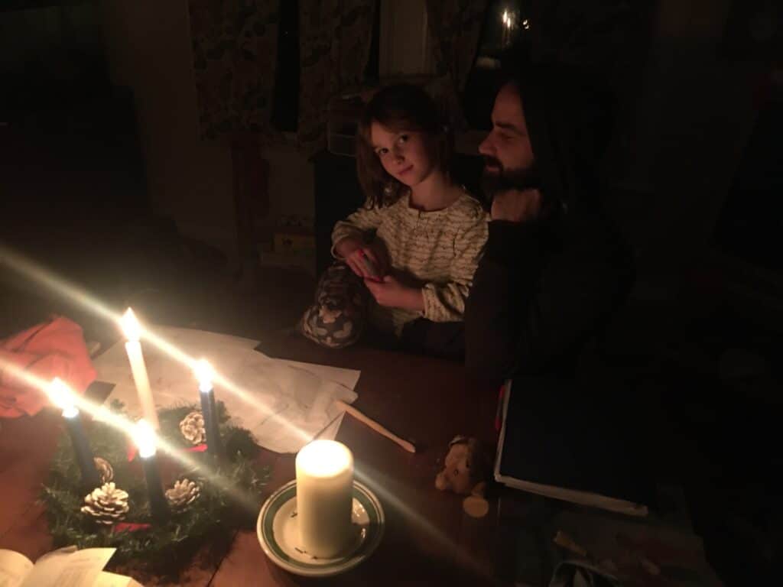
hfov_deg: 61.7
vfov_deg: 48.2
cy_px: 294
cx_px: 392
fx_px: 656
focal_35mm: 29
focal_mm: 4.15
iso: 80
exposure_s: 1/4
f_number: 2.2
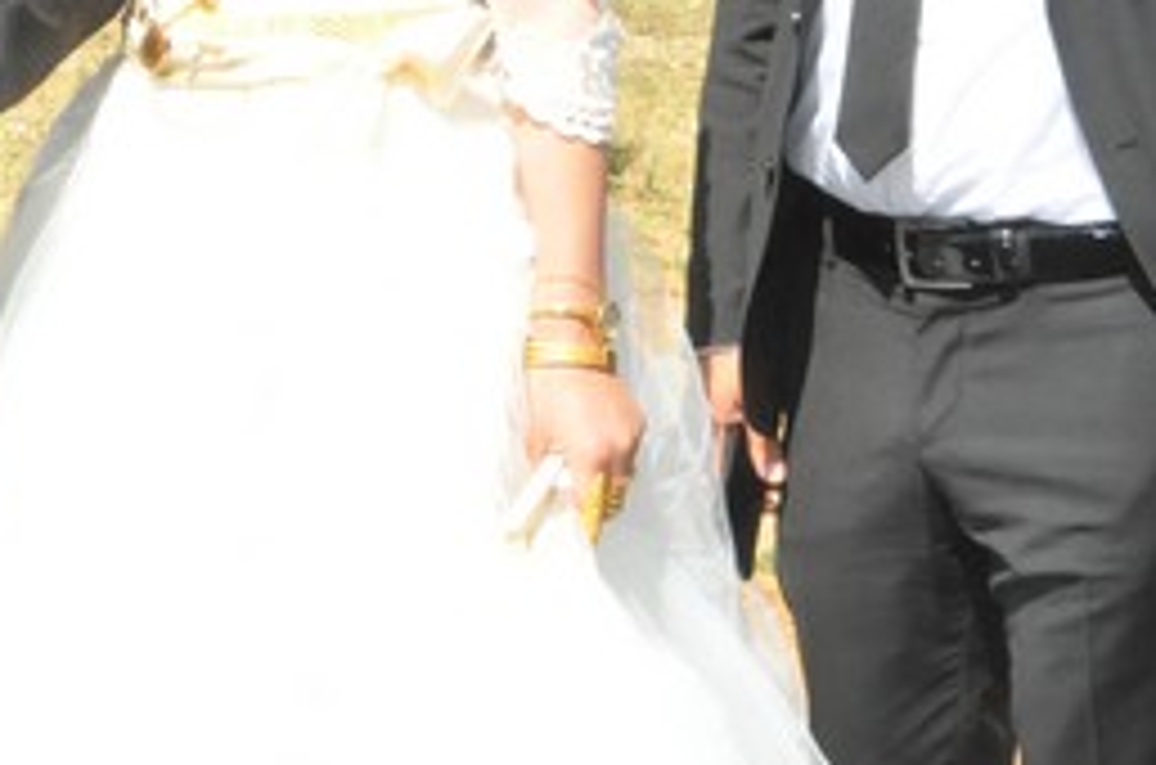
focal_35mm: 90
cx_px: 13
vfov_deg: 14.9
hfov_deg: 21.9
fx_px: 2883
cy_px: 7
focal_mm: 22
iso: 1250
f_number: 25
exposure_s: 1/200
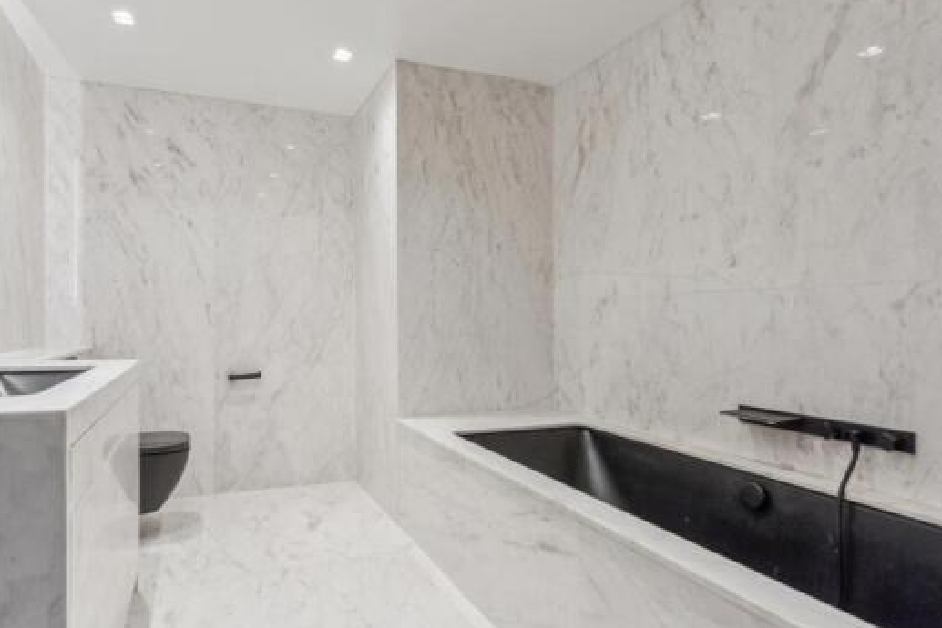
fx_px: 504
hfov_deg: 85.3
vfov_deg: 63.8
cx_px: 385
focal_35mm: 19
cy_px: 285
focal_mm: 15.2
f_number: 9
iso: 200
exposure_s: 1/10
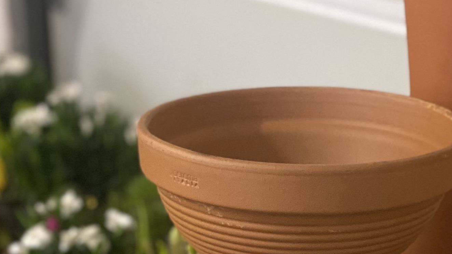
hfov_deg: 24.7
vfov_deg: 13.0
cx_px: 211
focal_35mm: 86
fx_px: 1031
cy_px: 428
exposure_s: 1/25
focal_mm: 4.25
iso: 640
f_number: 1.8
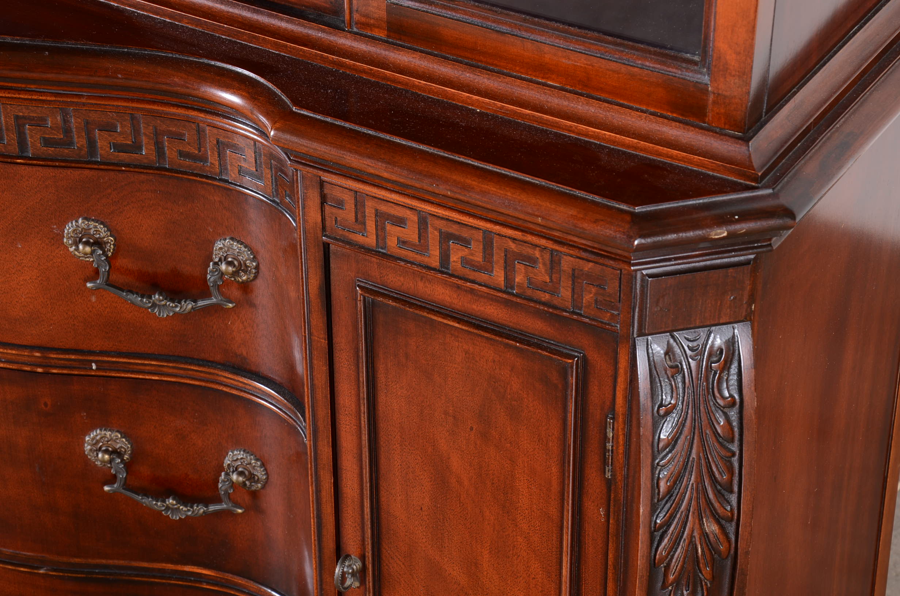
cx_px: 450
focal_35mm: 93
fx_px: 2320
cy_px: 298
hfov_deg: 22.0
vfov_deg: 14.6
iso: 125
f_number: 8
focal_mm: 62
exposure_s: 1/125
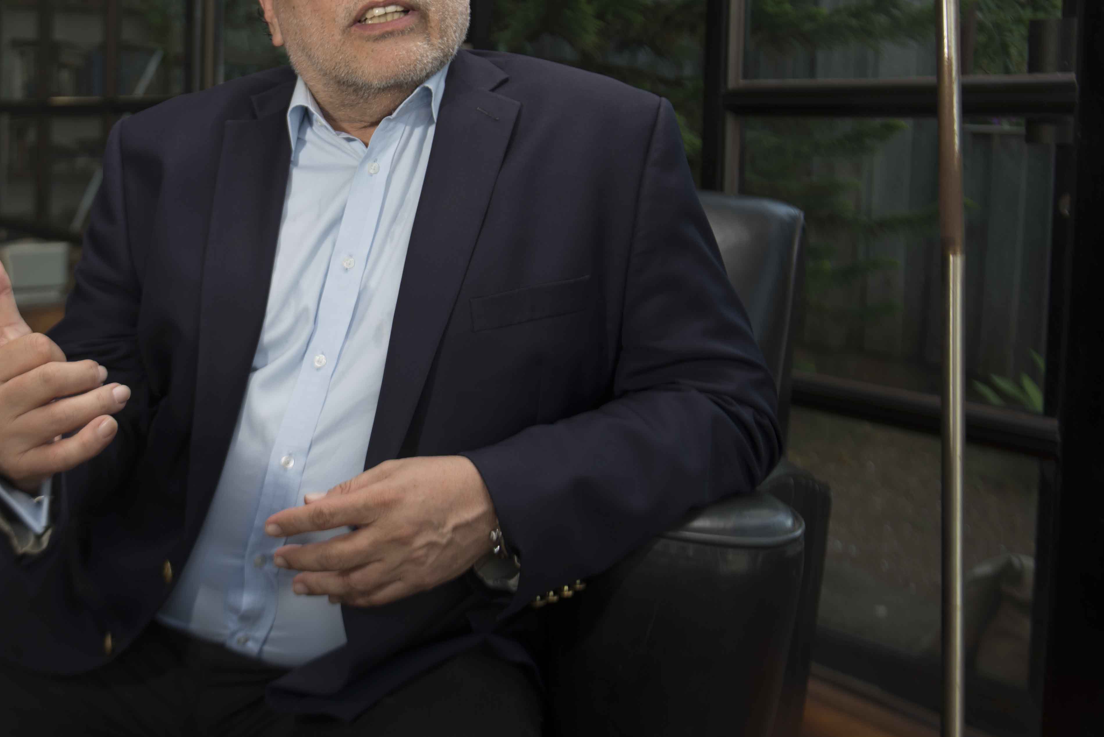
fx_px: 1411
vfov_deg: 28.7
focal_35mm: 46
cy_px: 165
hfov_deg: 41.9
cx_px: 326
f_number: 3.2
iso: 100
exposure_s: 1/60
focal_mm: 29
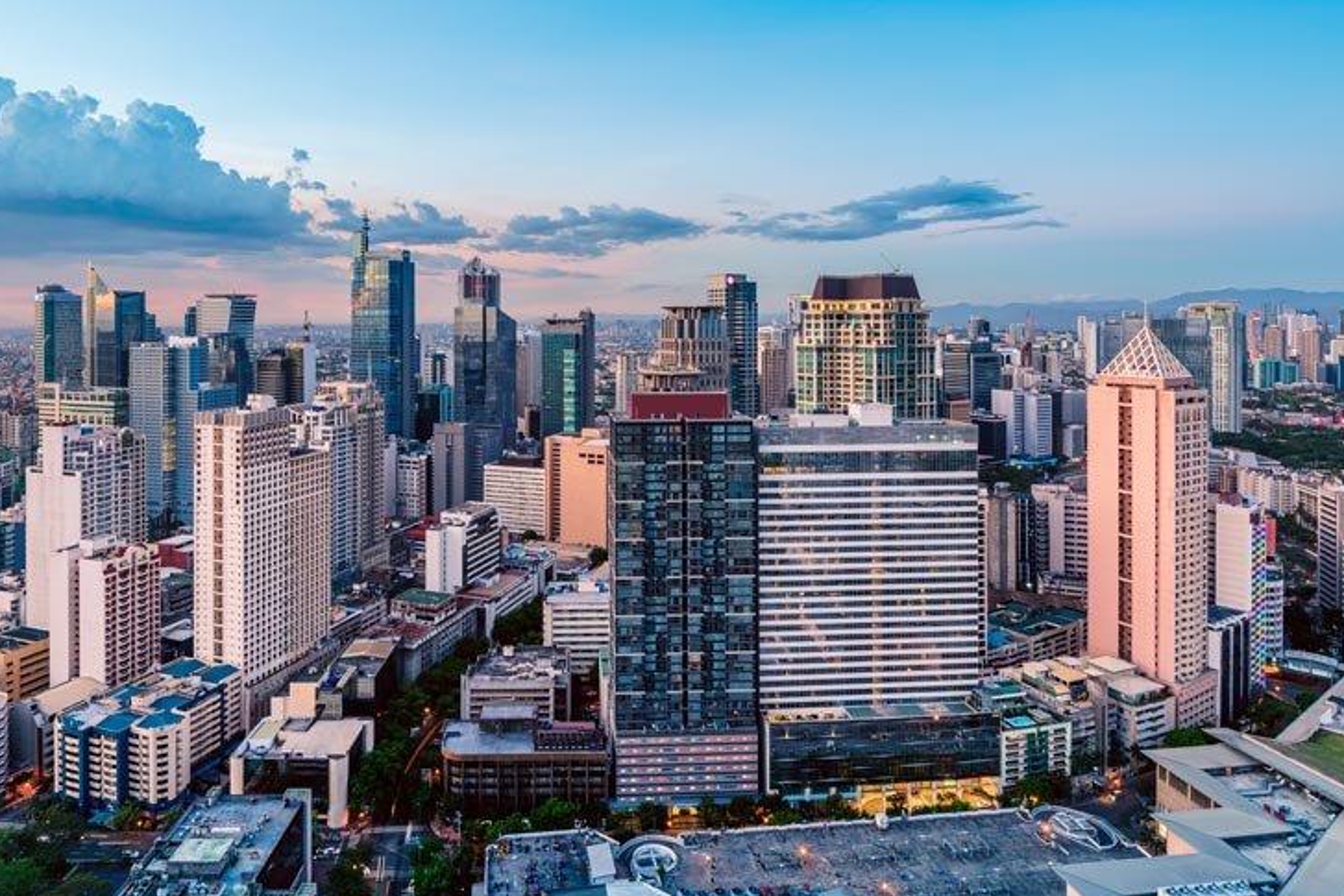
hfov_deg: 78.2
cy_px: 319
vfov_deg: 56.3
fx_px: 821
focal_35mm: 22
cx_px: 590
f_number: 11
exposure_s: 1.3
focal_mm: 16
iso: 100
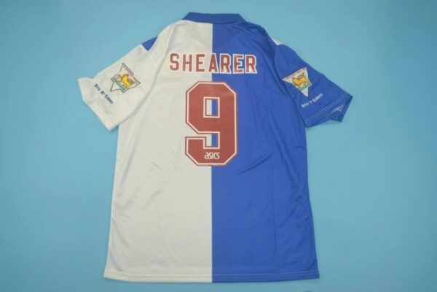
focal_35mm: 30
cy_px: 146
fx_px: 364
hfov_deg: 61.9
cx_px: 218
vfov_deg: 43.6
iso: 200
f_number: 3.8
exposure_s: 1/160
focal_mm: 20
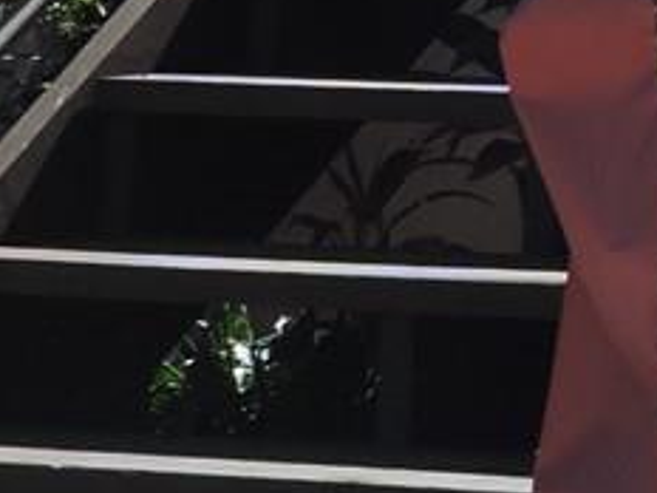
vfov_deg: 5.1
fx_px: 5238
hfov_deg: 6.5
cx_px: 1991
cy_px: -881
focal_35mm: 276
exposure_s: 1/800
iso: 100
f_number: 3.3
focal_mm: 7.1
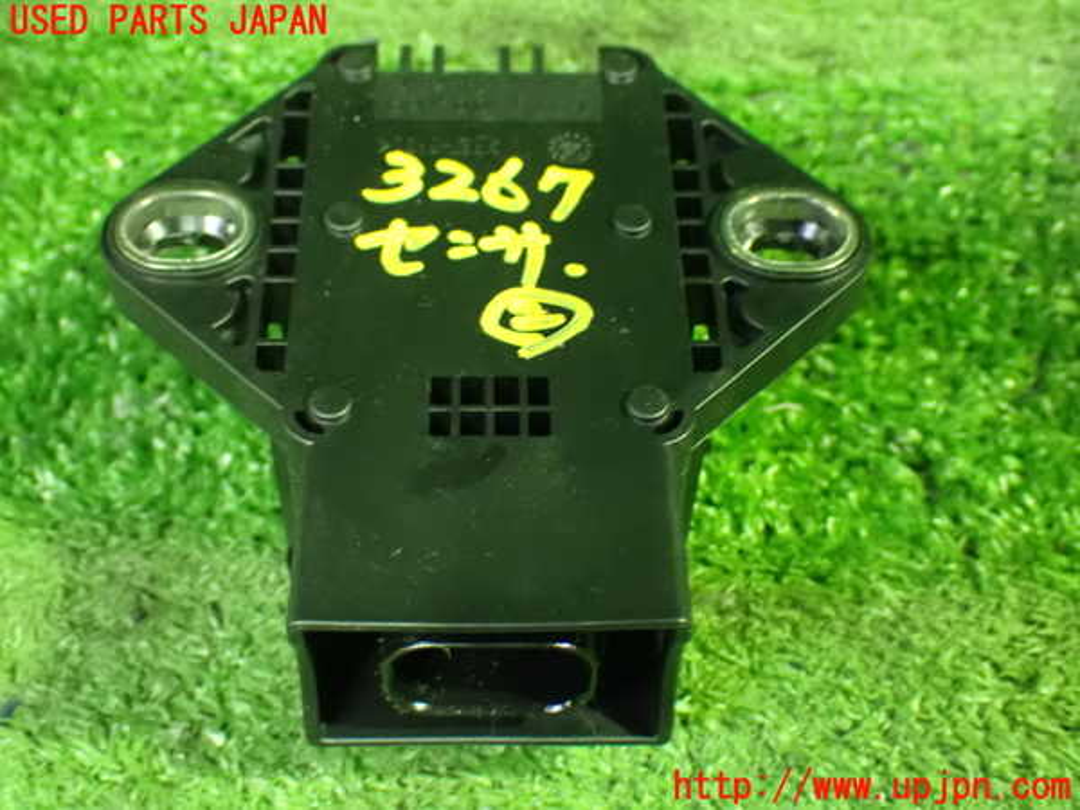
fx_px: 1560
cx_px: 540
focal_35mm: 50
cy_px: 405
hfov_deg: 38.2
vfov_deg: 29.1
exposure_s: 1/15
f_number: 3.2
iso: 1600
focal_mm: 9.01
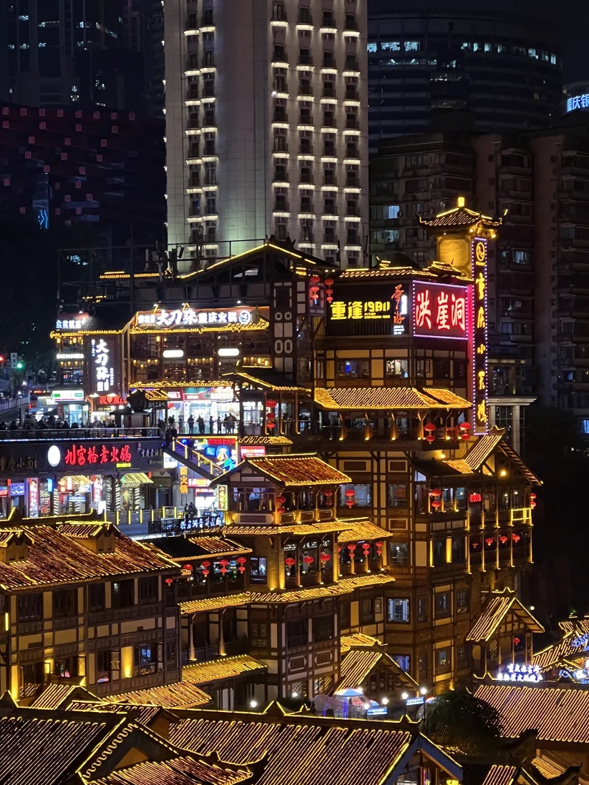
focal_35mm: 101
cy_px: 505
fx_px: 2292
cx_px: 306
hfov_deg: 14.6
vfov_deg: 19.4
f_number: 2.8
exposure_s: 1/50
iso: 320
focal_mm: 9
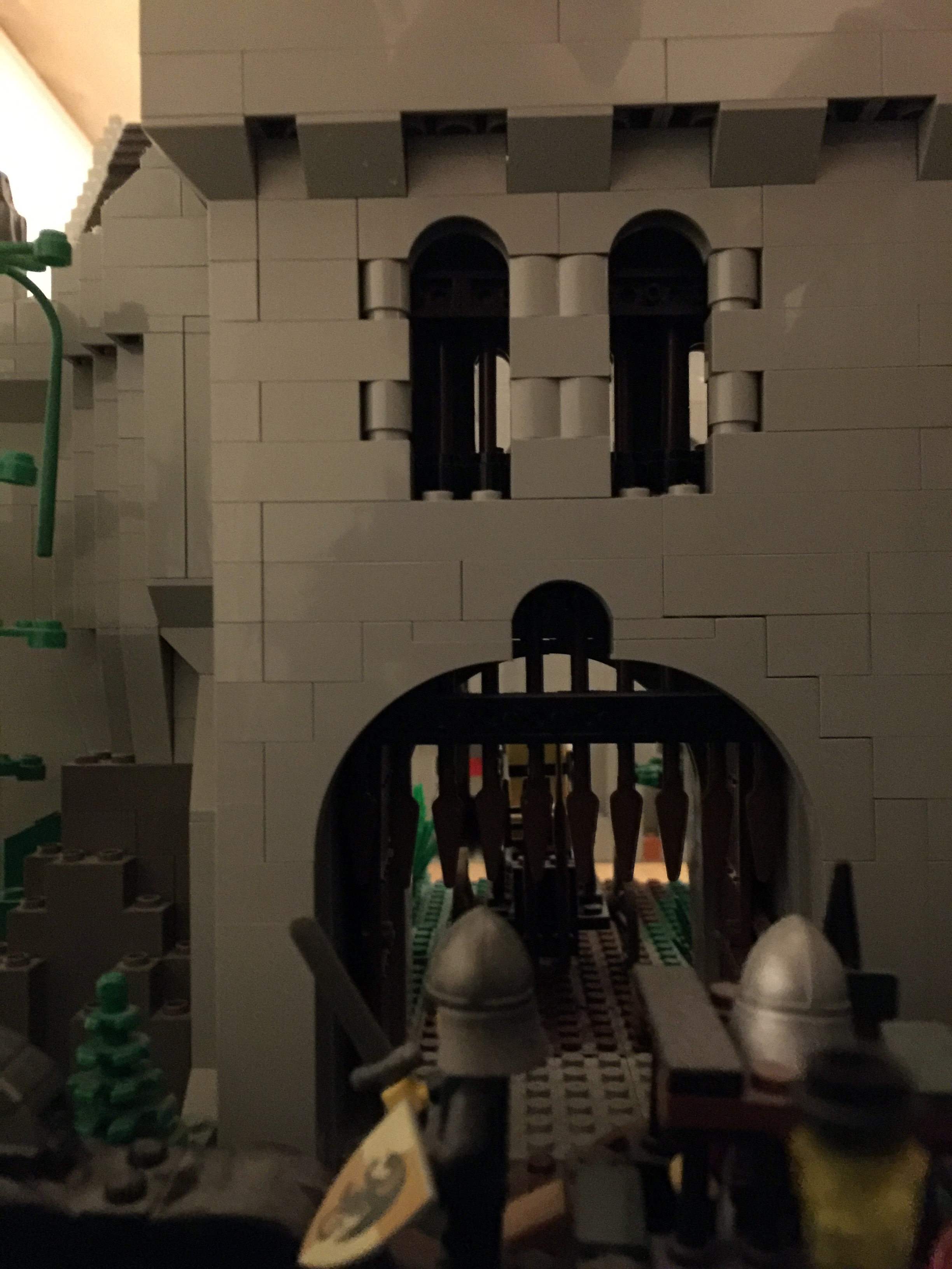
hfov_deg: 48.2
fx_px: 1063
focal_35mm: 29
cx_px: 476
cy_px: 634
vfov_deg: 61.7
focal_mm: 4.15
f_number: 2.2
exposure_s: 1/4
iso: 400
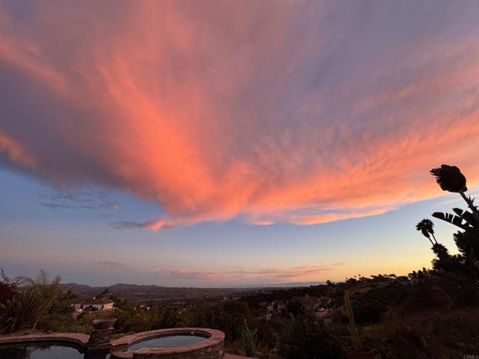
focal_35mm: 14
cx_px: 240
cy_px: 180
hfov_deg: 102.1
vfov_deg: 85.7
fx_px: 194
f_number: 2.2
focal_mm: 2.22
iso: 100
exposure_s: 1/99
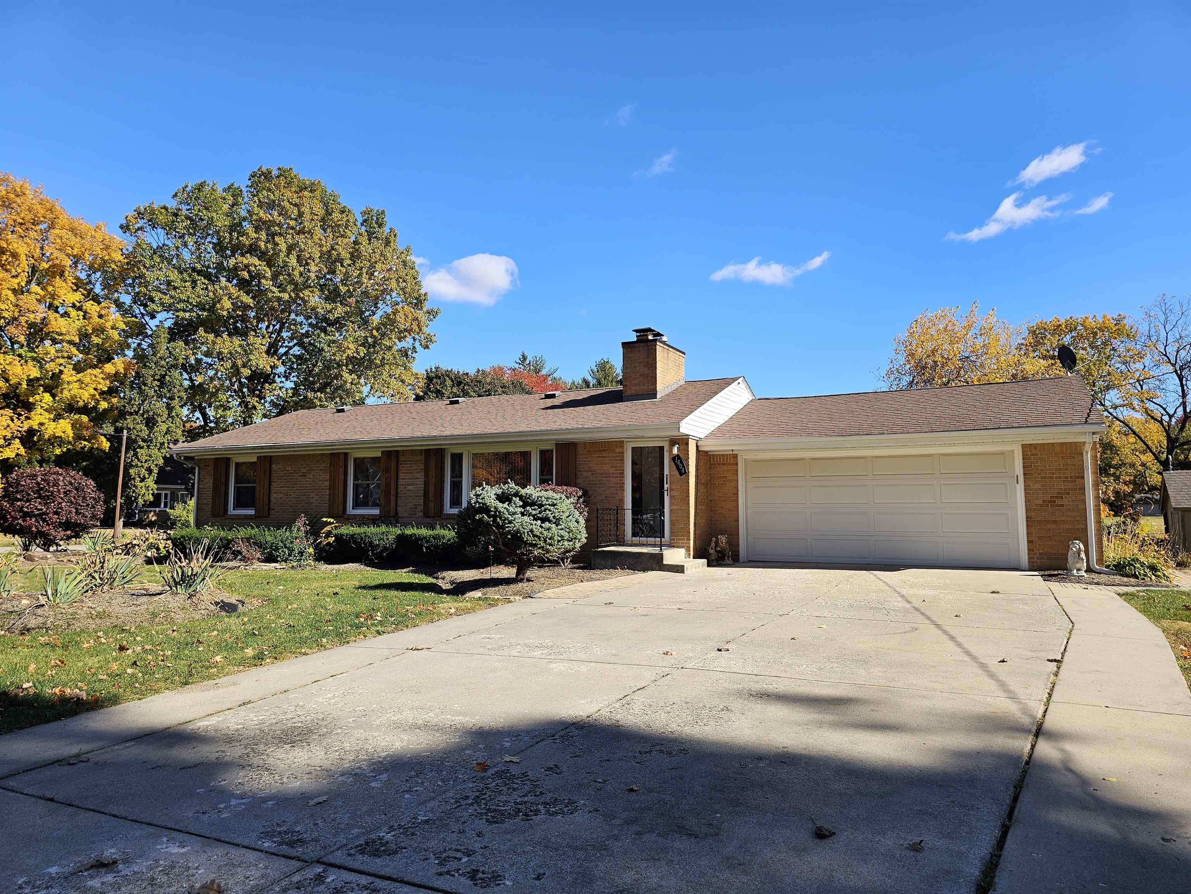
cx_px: 596
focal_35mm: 23
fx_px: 791
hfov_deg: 73.9
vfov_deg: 58.9
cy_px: 447
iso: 10
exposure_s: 1/423
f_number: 1.7
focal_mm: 6.3
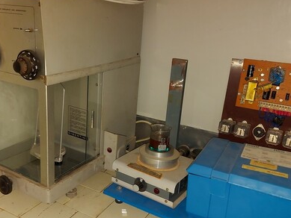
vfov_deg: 38.7
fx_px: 311
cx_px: 110
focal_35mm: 37
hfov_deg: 49.7
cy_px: 112
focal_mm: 5.23
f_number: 1.8
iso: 200
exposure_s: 1/50
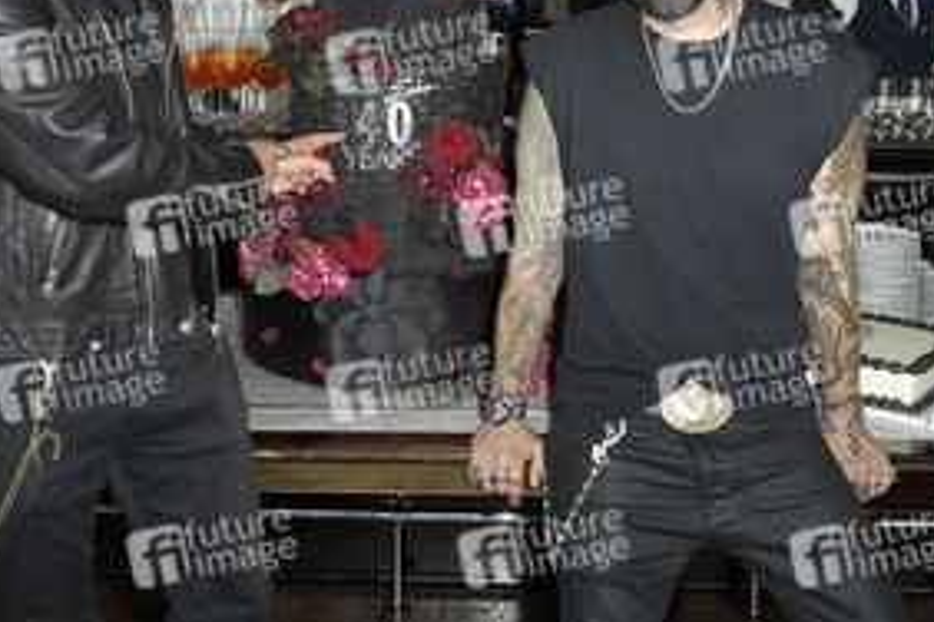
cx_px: 455
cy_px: 136
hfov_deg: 41.1
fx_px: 1245
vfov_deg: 27.6
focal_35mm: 48
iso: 800
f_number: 7.1
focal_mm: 30
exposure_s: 1/80
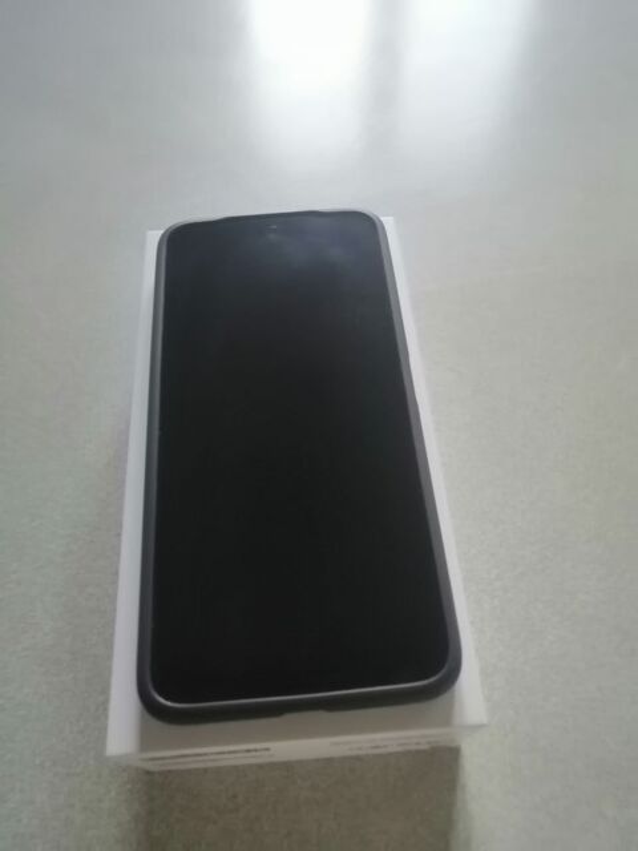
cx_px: 319
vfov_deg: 67.3
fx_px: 639
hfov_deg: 53.1
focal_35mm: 26
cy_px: 426
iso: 800
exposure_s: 1/16.7
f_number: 1.8
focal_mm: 3.96
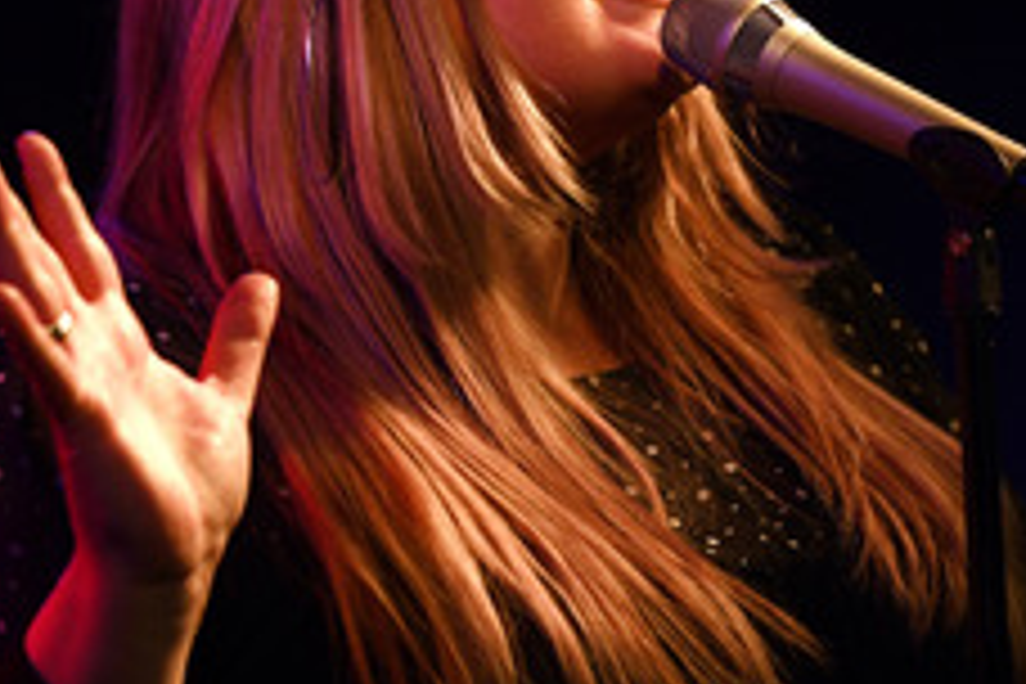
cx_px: 731
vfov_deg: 5.6
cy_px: 194
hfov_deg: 8.3
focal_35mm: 247
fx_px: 7039
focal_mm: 125
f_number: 3.2
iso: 2000
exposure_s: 1/250
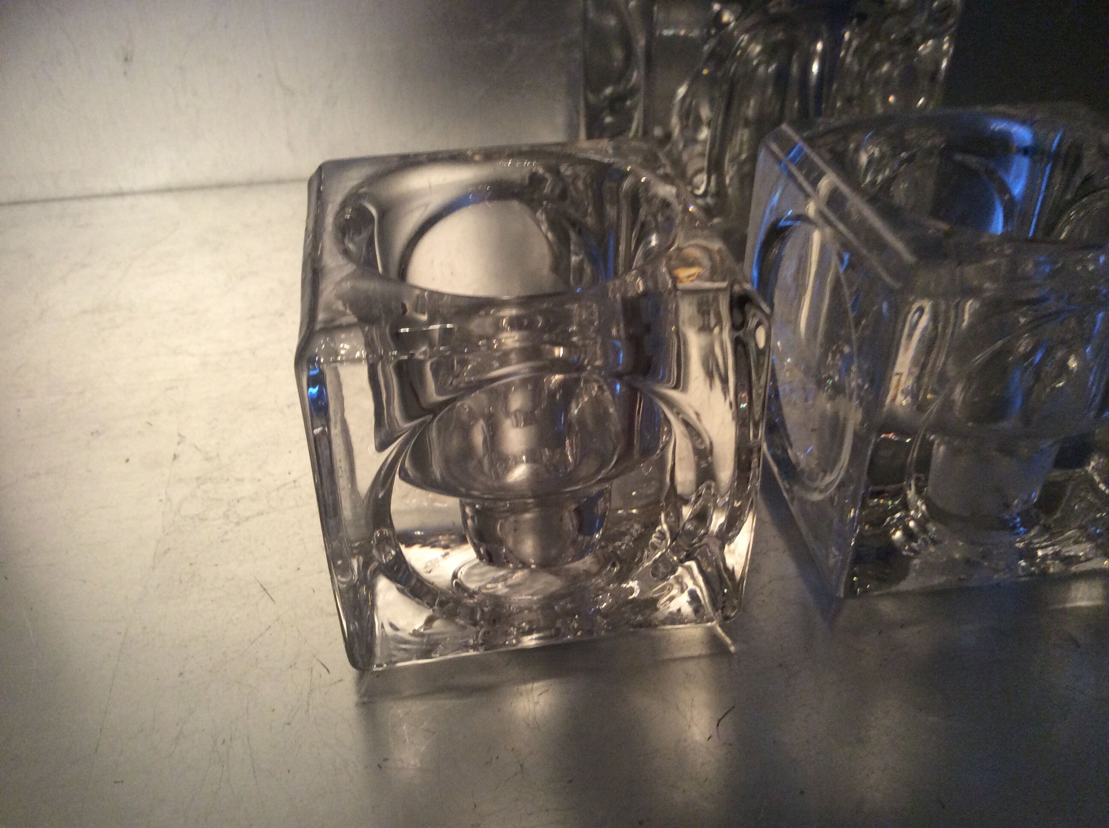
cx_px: 554
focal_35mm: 32
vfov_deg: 44.1
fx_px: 1024
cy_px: 414
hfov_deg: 56.9
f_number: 2.4
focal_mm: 3.3
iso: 125
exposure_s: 1/25
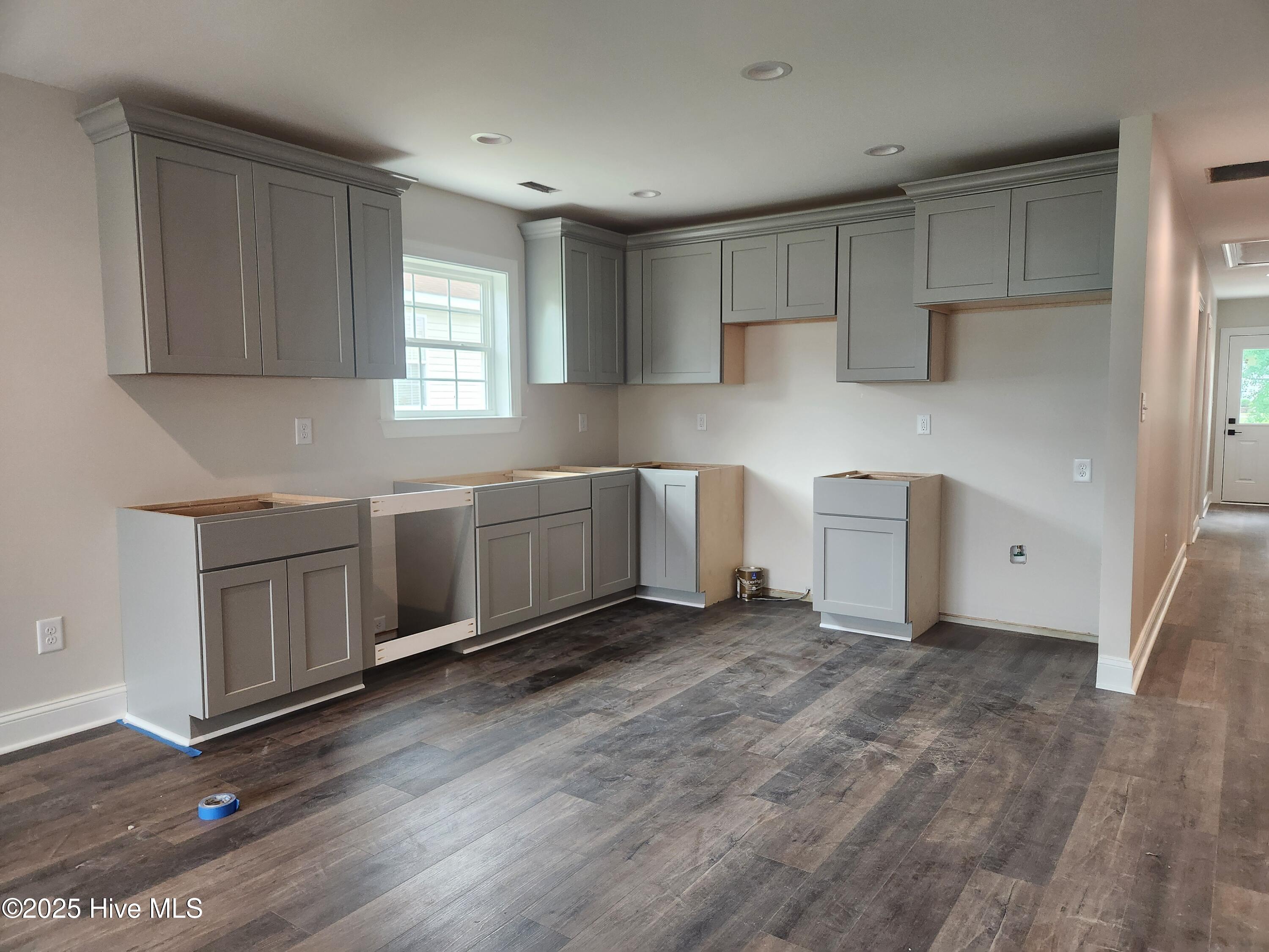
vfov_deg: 58.9
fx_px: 843
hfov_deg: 73.9
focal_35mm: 23
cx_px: 634
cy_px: 476
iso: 250
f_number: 1.8
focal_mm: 5.4
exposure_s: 1/120
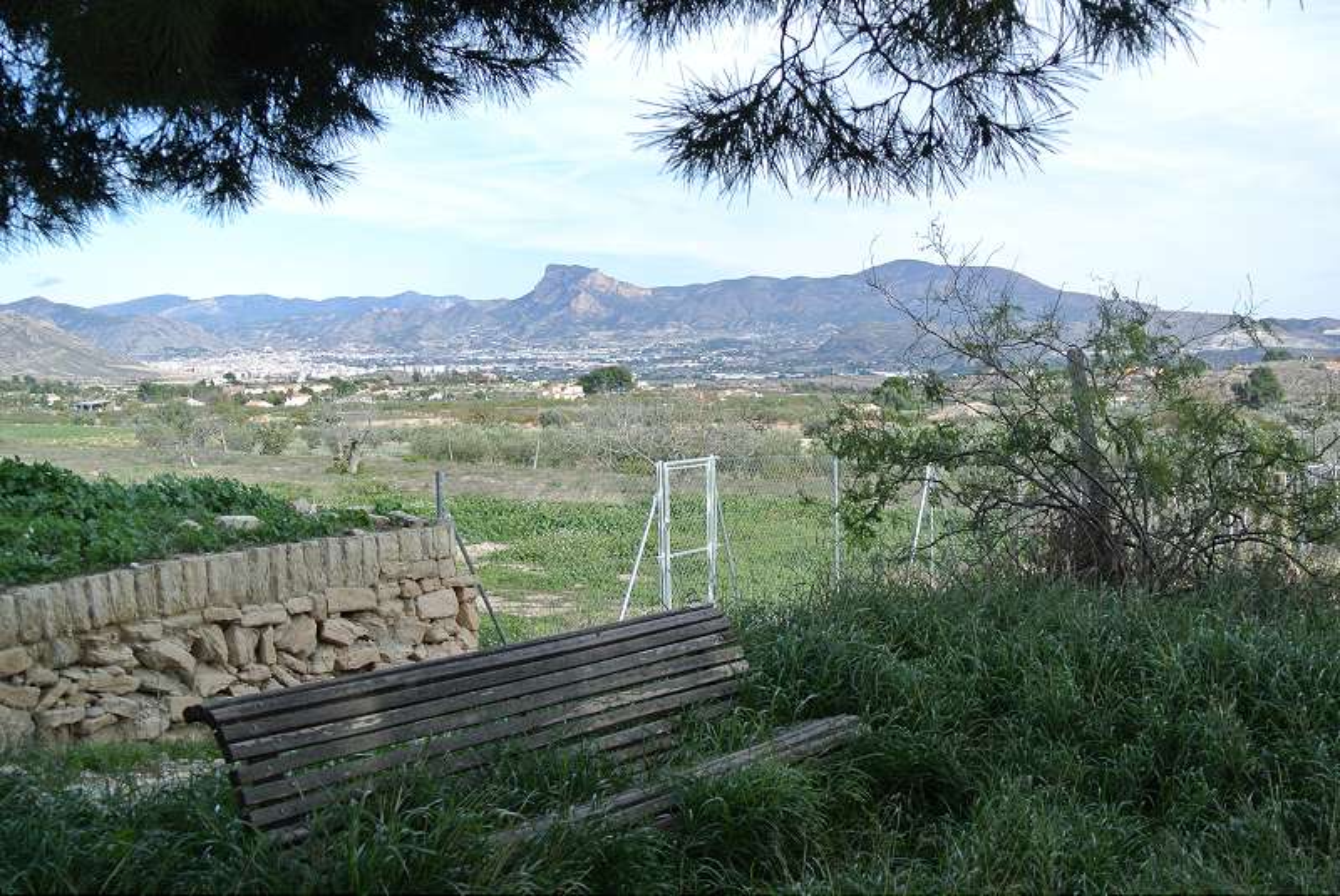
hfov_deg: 46.4
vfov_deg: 32.0
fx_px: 1565
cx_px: 670
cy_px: 448
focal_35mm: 42
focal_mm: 15.7
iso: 100
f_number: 4.2
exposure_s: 1/250
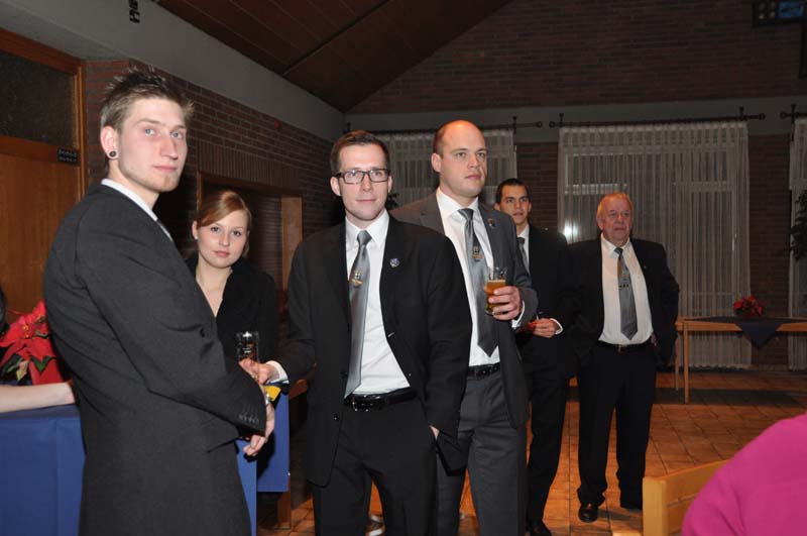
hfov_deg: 49.6
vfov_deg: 34.1
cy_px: 268
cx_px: 404
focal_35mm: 39
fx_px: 873
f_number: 4
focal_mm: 26
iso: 640
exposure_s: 1/60
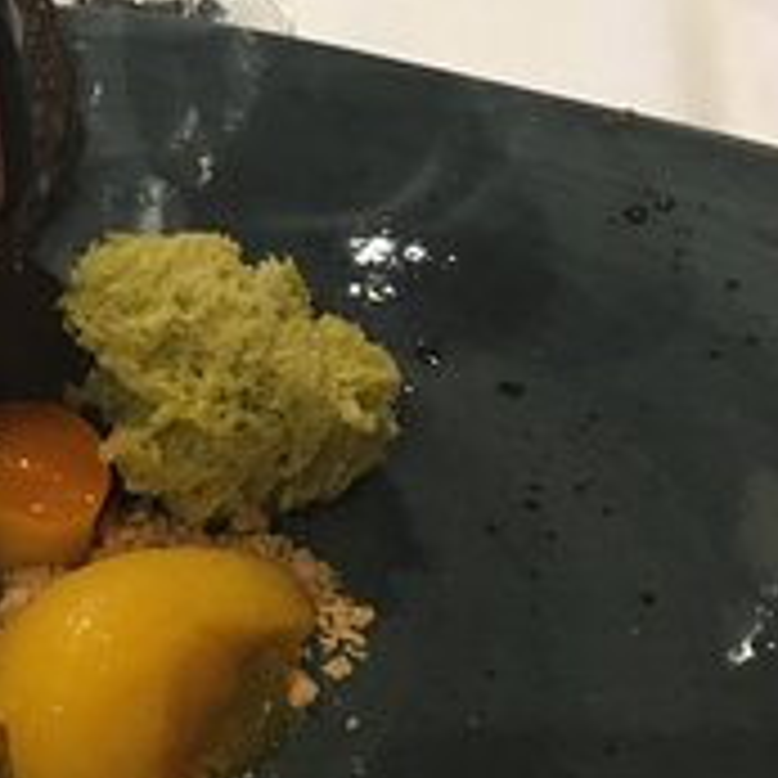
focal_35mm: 71
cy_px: 418
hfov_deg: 23.4
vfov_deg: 24.3
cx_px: 9
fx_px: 1805
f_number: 2.2
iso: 200
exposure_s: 1/25
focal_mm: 4.15
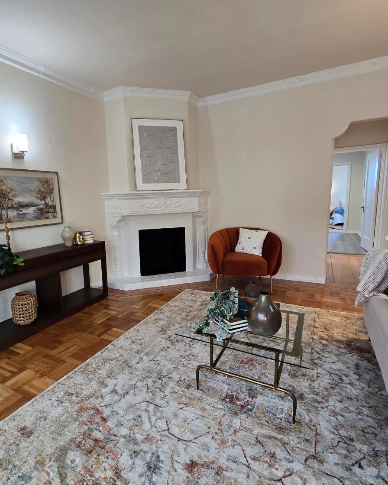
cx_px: 172
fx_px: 244
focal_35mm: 17
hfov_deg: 76.7
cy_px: 243
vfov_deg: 89.6
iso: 200
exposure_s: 1/60
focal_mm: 2.2
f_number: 2.2
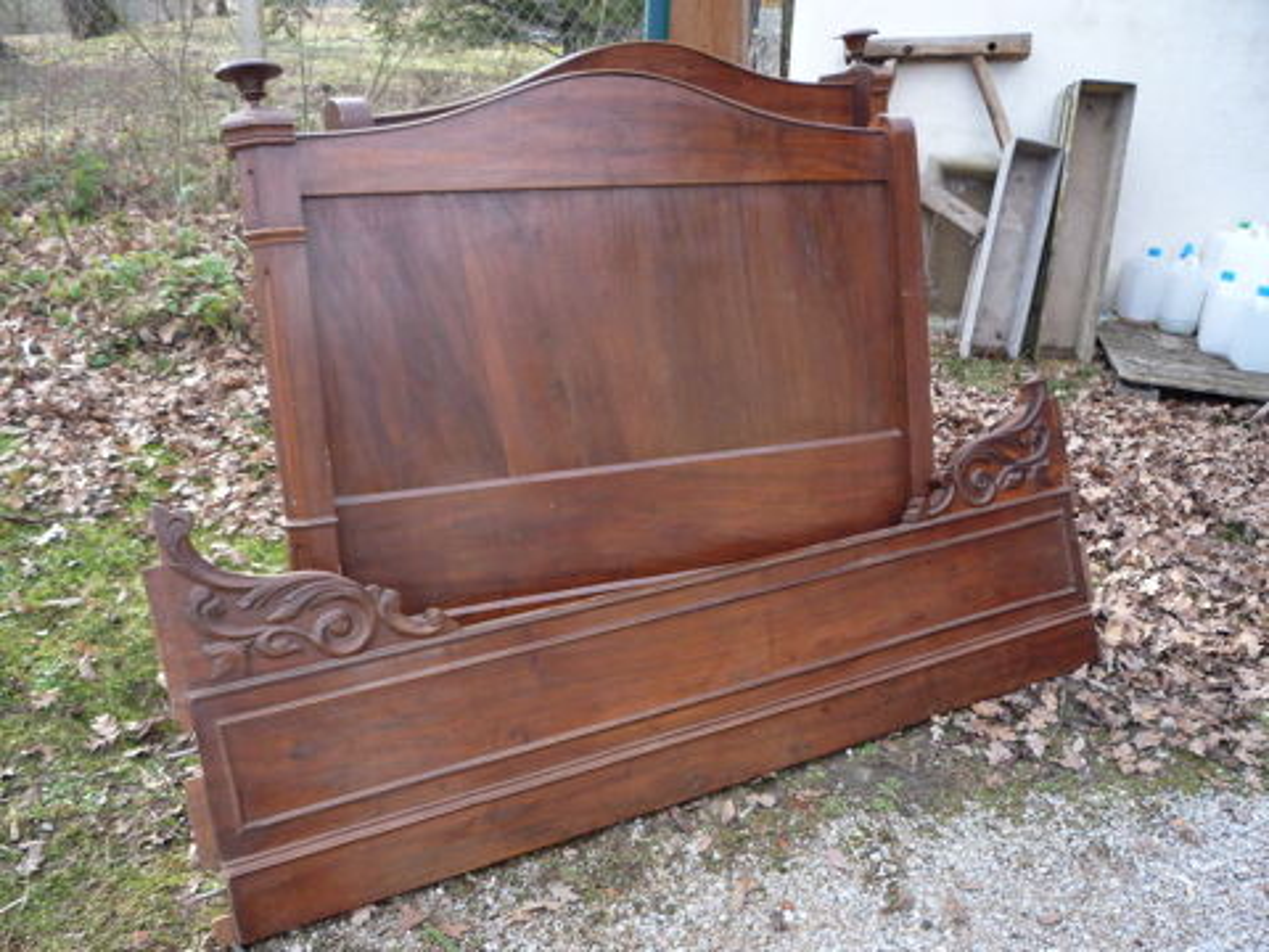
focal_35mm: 30
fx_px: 1100
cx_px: 634
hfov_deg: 60.0
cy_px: 476
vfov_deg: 46.8
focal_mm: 5.2
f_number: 3.3
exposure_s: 1/100
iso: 100
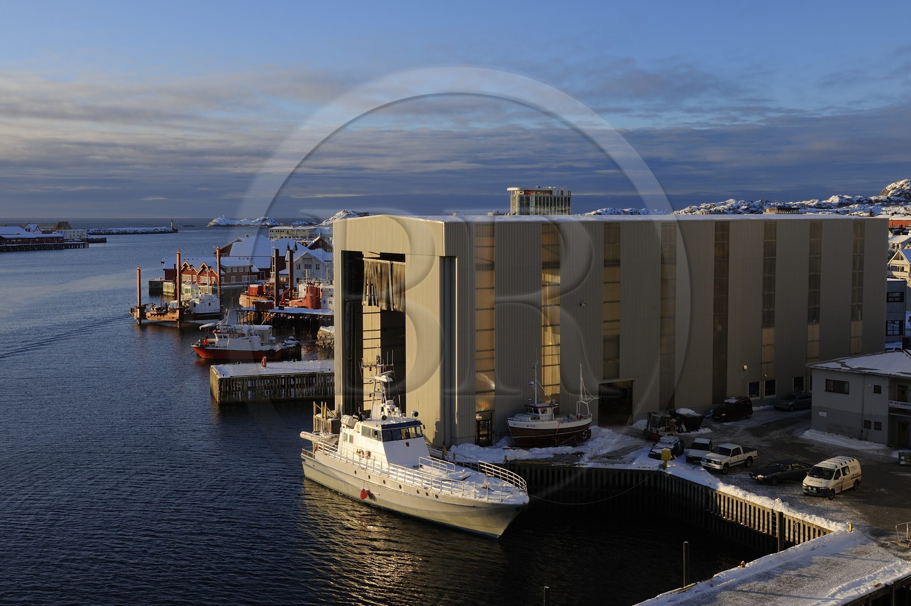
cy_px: 303
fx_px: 1062
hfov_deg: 46.4
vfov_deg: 31.8
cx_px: 456
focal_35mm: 42
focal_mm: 42
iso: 200
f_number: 14
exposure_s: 1/160
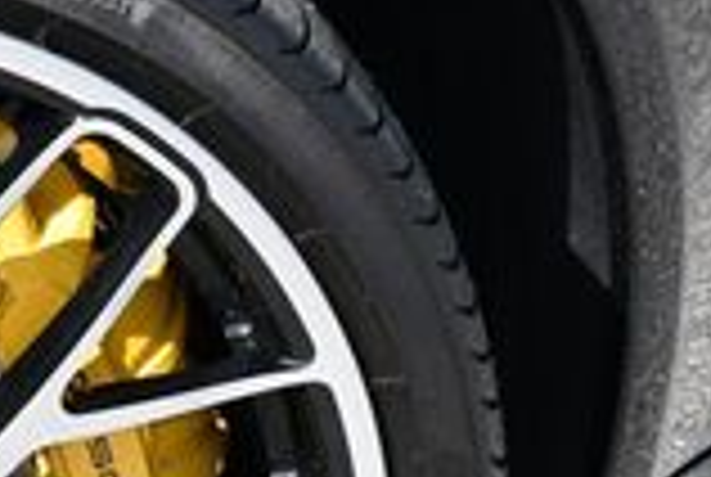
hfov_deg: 7.8
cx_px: -248
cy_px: 580
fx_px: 5125
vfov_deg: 5.3
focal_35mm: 259
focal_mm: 32
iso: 180
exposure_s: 1/250
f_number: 8
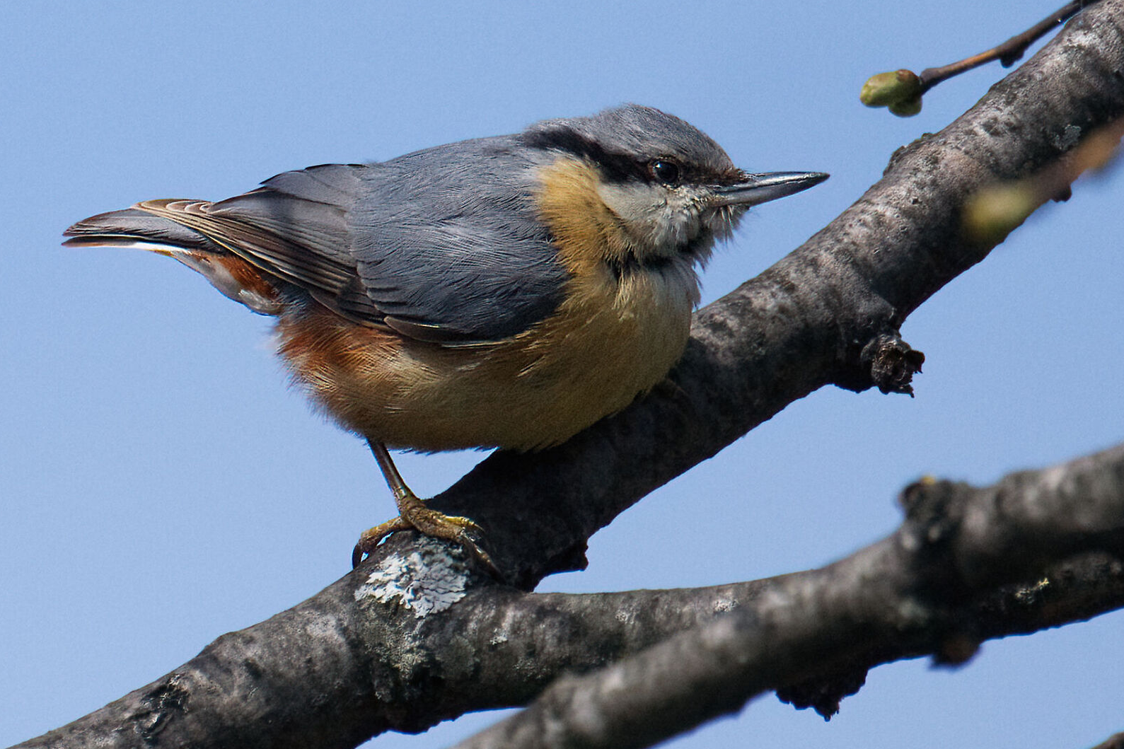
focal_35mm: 1269
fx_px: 39614
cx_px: 760
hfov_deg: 1.6
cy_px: 296
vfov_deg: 1.1
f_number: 6.3
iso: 1000
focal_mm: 560
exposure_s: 1/5000
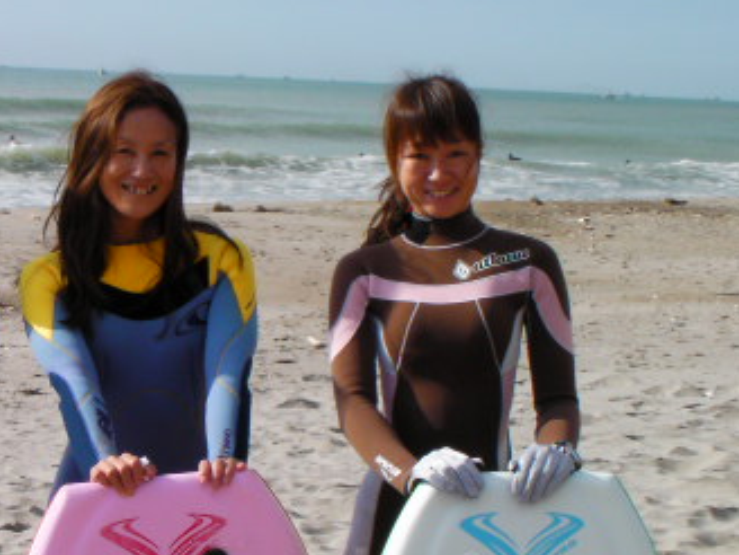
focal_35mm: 117
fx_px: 2498
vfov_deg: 12.7
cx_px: 140
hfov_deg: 16.7
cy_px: 320
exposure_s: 1/380
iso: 50
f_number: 4.6
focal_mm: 10.1
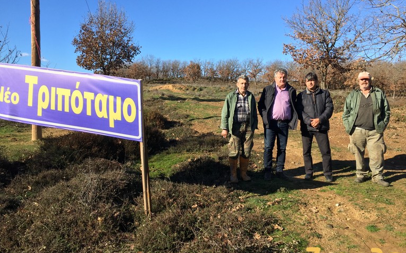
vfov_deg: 40.6
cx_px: 204
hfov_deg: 61.3
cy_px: 130
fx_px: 343
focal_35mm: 31
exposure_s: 1/1236
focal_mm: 4.15
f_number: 2.2
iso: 32
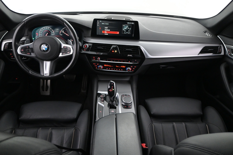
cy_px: 78
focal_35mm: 29
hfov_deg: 63.2
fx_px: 189
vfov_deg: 44.6
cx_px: 116
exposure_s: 1/30
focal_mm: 19.5
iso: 2500
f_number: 3.8
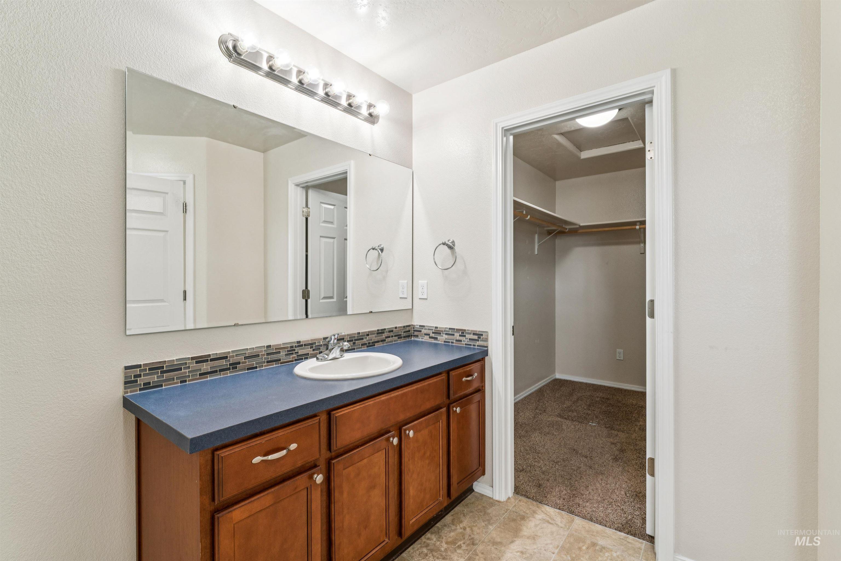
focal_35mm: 16
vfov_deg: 72.7
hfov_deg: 95.7
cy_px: 280
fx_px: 381
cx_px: 420
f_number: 13
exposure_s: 1/8
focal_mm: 16.3
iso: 400
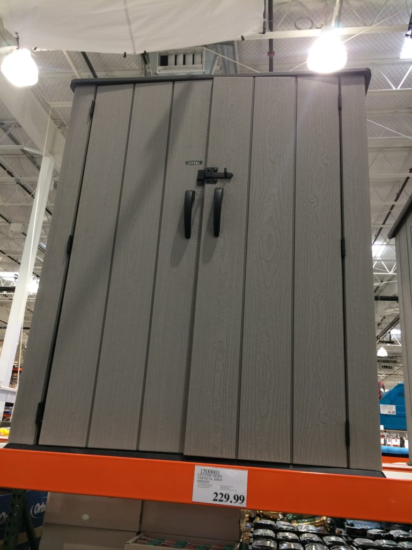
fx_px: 460
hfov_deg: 48.2
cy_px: 275
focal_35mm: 29
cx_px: 206
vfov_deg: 61.7
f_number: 2.2
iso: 80
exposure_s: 1/30
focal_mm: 4.15
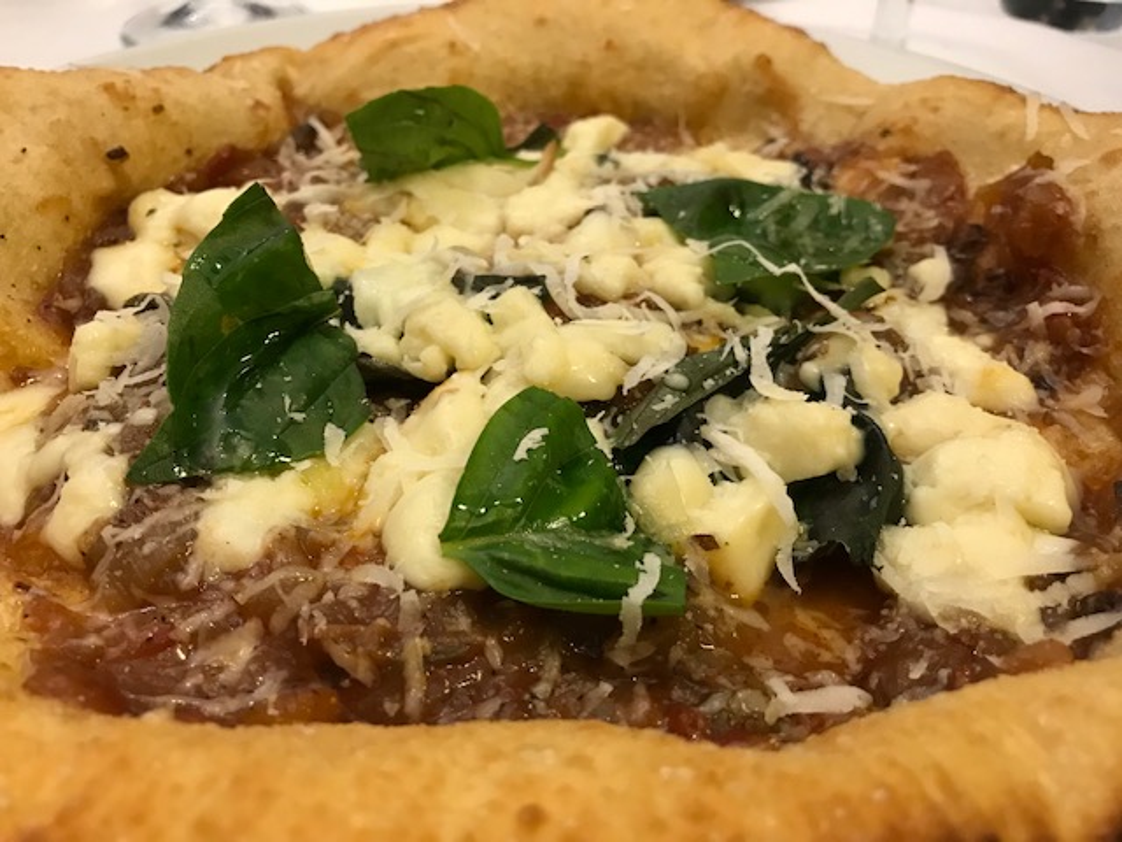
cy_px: 421
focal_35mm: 28
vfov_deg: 49.7
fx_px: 908
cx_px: 561
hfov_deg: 63.4
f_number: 1.8
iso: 64
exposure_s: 1/17
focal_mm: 3.99
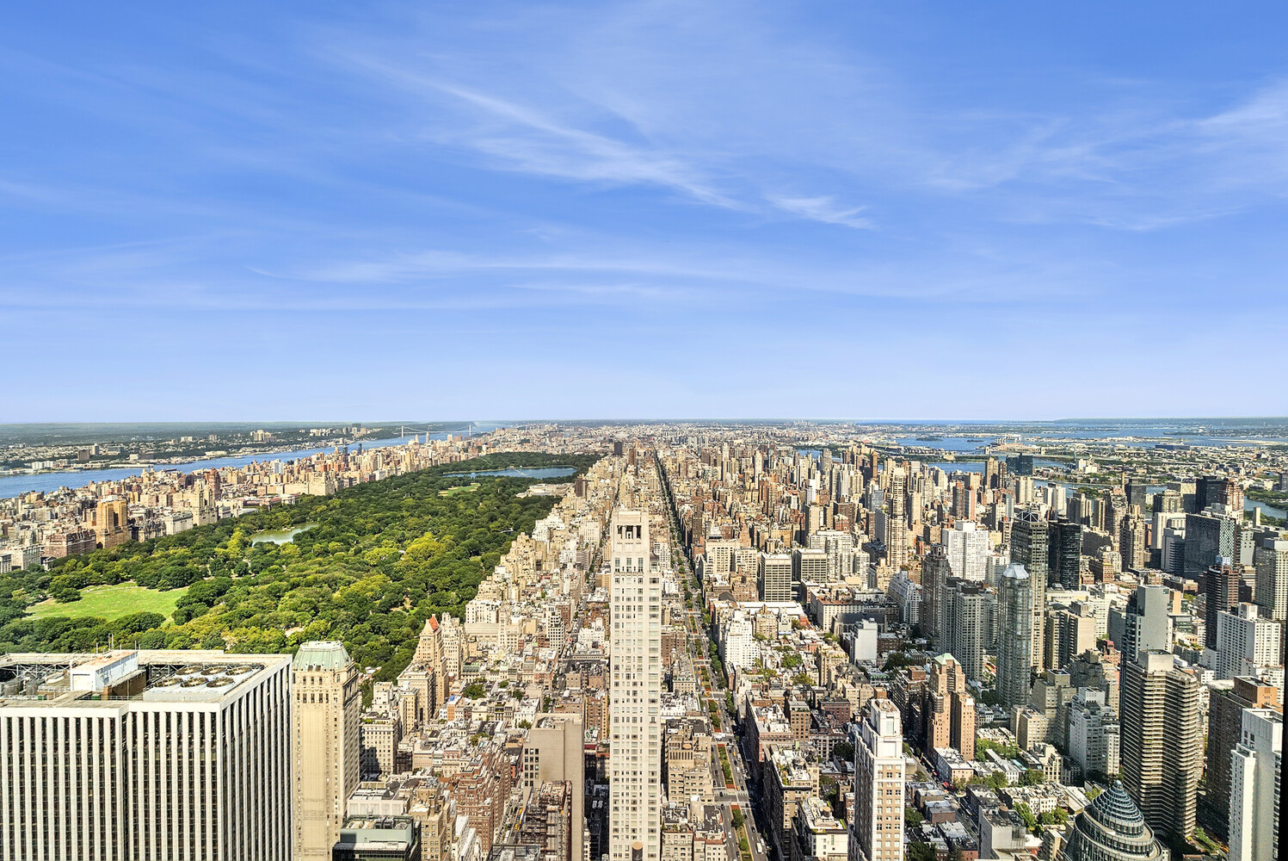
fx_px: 573
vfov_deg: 73.8
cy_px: 430
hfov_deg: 96.7
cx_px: 644
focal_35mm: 16
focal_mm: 16
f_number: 16
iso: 800
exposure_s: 1/640
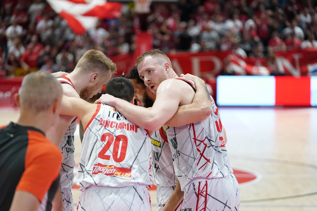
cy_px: 106
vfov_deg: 10.8
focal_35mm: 127
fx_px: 1118
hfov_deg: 16.1
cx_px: 158
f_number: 3.2
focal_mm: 127
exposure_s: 1/1250
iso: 3200
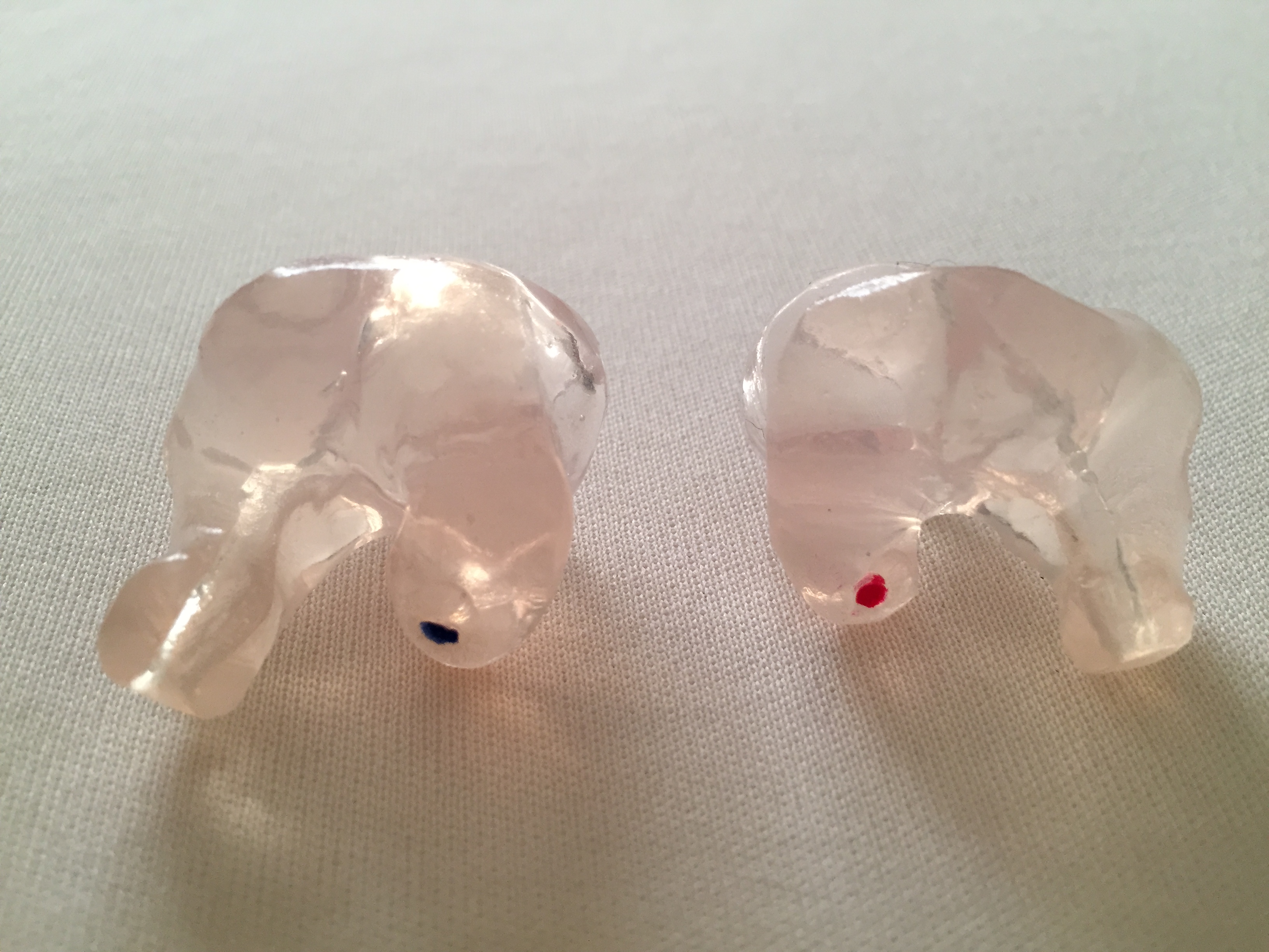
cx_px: 634
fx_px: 1063
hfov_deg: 61.7
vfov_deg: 48.2
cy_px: 476
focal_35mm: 29
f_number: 2.2
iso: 80
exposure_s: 1/30
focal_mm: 4.15
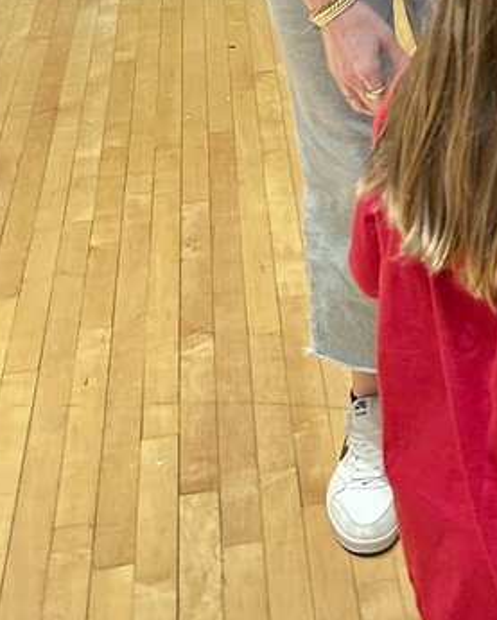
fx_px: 1378
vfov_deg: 24.1
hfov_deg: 19.7
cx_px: 517
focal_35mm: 75
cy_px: -23
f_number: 1.5
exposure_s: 1/60
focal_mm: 5.7
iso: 250
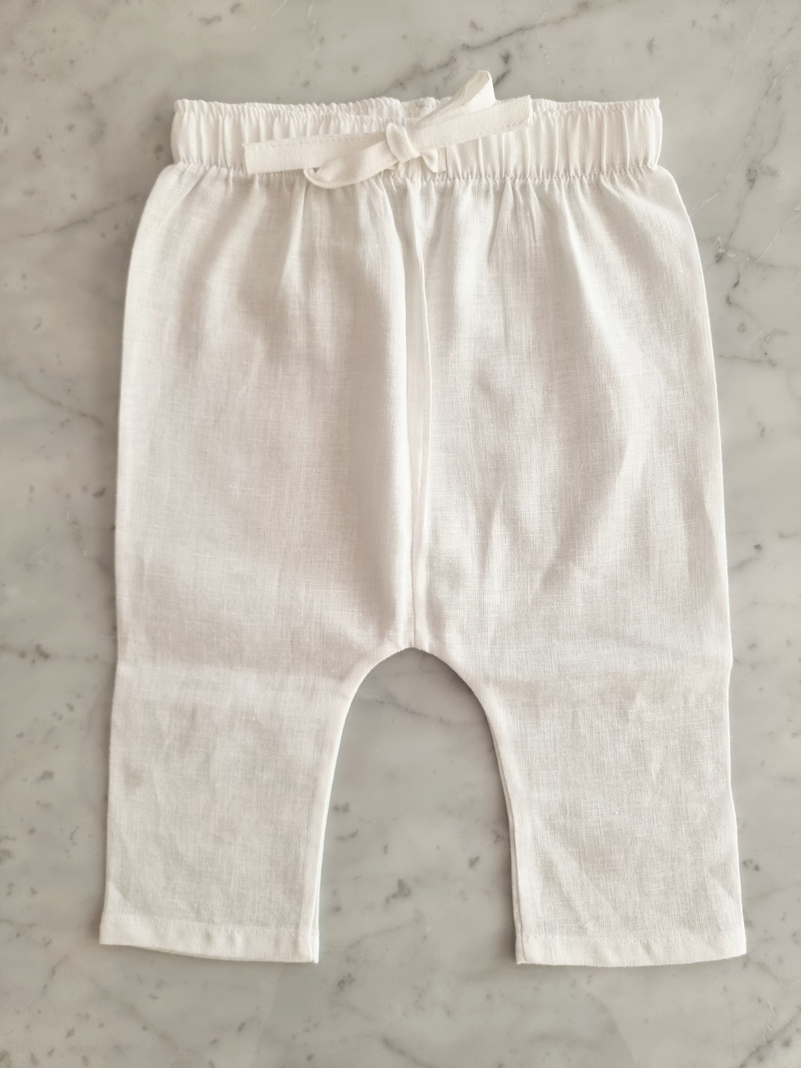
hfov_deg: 56.8
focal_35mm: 24
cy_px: 534
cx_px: 400
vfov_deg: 71.6
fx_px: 740
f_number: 1.8
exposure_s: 1/120
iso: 160
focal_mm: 6.7
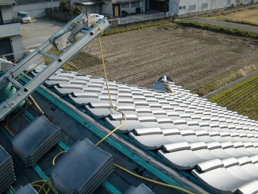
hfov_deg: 49.0
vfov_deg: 37.7
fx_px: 283
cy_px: 97
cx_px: 129
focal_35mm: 38
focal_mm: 6.66
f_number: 3.9
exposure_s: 1/500
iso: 64
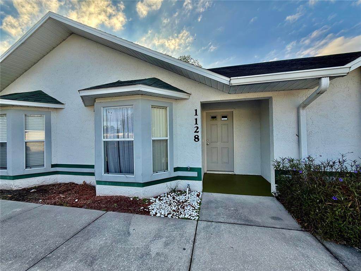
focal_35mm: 14
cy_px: 136
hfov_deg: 102.1
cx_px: 180
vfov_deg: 85.7
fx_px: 146
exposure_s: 1/306
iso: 50
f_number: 2.2
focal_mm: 2.22
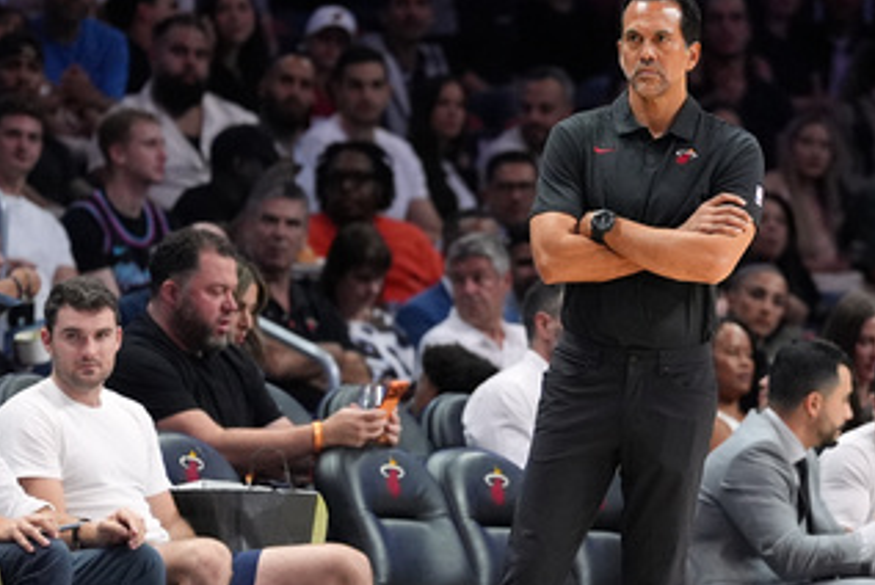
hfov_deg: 4.3
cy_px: 381
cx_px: 660
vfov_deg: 2.9
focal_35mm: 476
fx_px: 11580
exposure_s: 1/1600
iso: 4000
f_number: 2.8
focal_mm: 197
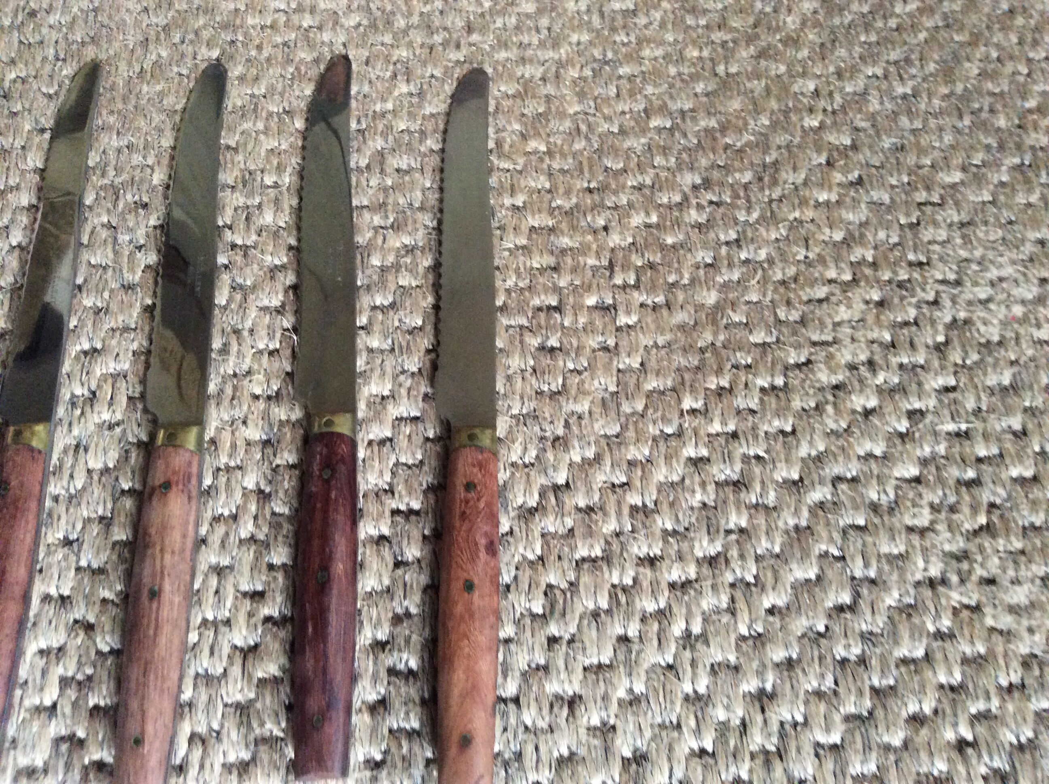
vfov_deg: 44.1
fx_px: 968
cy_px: 392
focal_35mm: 32
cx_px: 524
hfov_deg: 56.9
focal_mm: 3.3
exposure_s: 1/20
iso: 250
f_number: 2.4
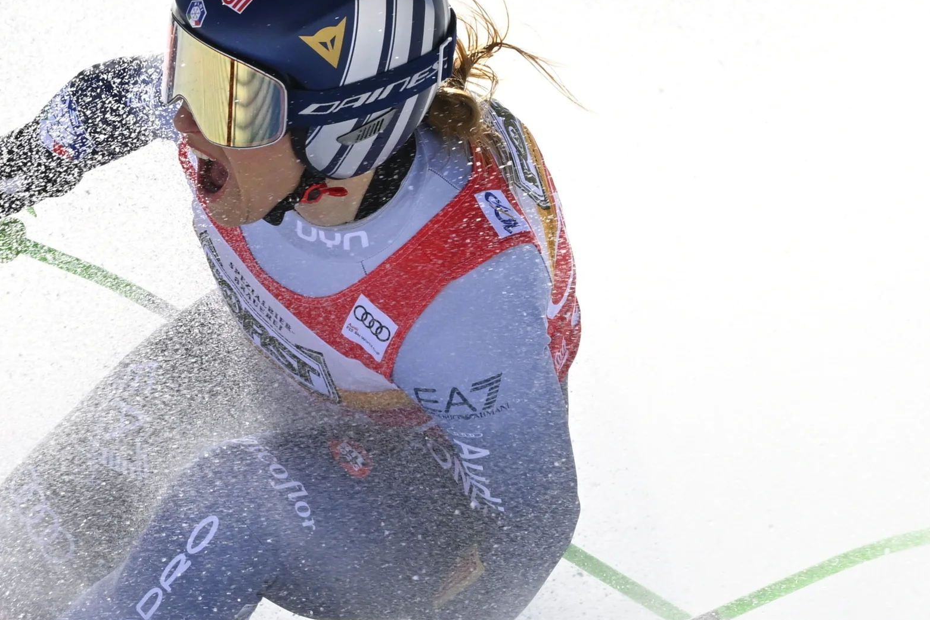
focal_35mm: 517
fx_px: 13355
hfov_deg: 4.0
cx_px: 161
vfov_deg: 2.7
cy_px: 376
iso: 640
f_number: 7.1
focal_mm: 280
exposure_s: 1/2500
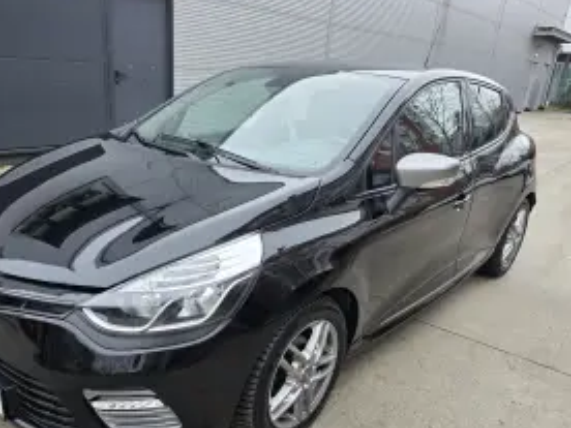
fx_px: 495
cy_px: 267
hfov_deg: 59.5
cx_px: 232
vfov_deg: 46.4
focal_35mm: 30
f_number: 1.7
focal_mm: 6.3
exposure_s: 1/180
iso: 50
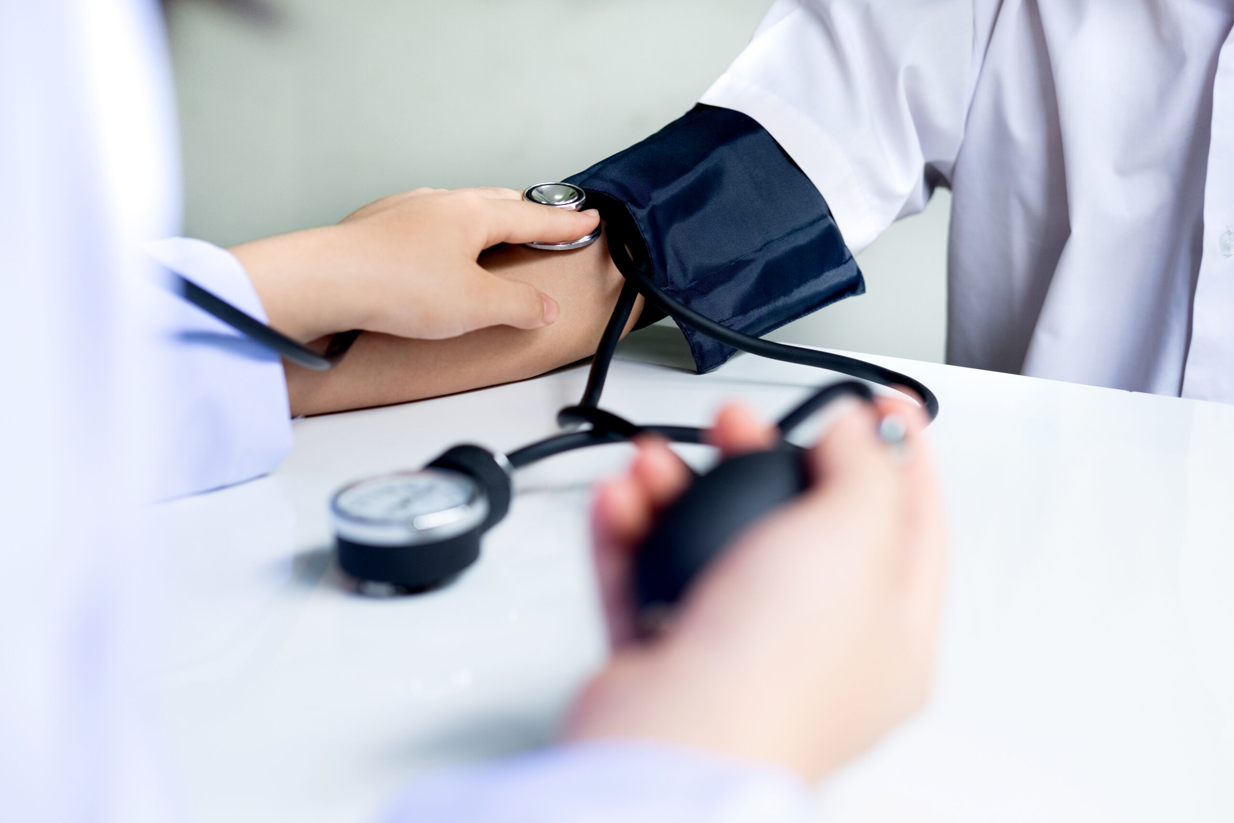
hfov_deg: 37.5
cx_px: 617
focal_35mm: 53
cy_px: 412
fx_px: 1817
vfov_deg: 25.5
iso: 250
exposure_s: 1/180
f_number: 2.8
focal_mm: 35
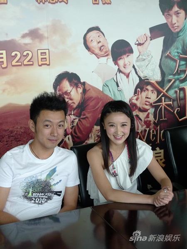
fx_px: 432
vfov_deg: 32.2
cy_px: 124
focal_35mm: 60
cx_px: 94
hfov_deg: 24.4
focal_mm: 12.8
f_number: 2.8
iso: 250
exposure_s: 1/125
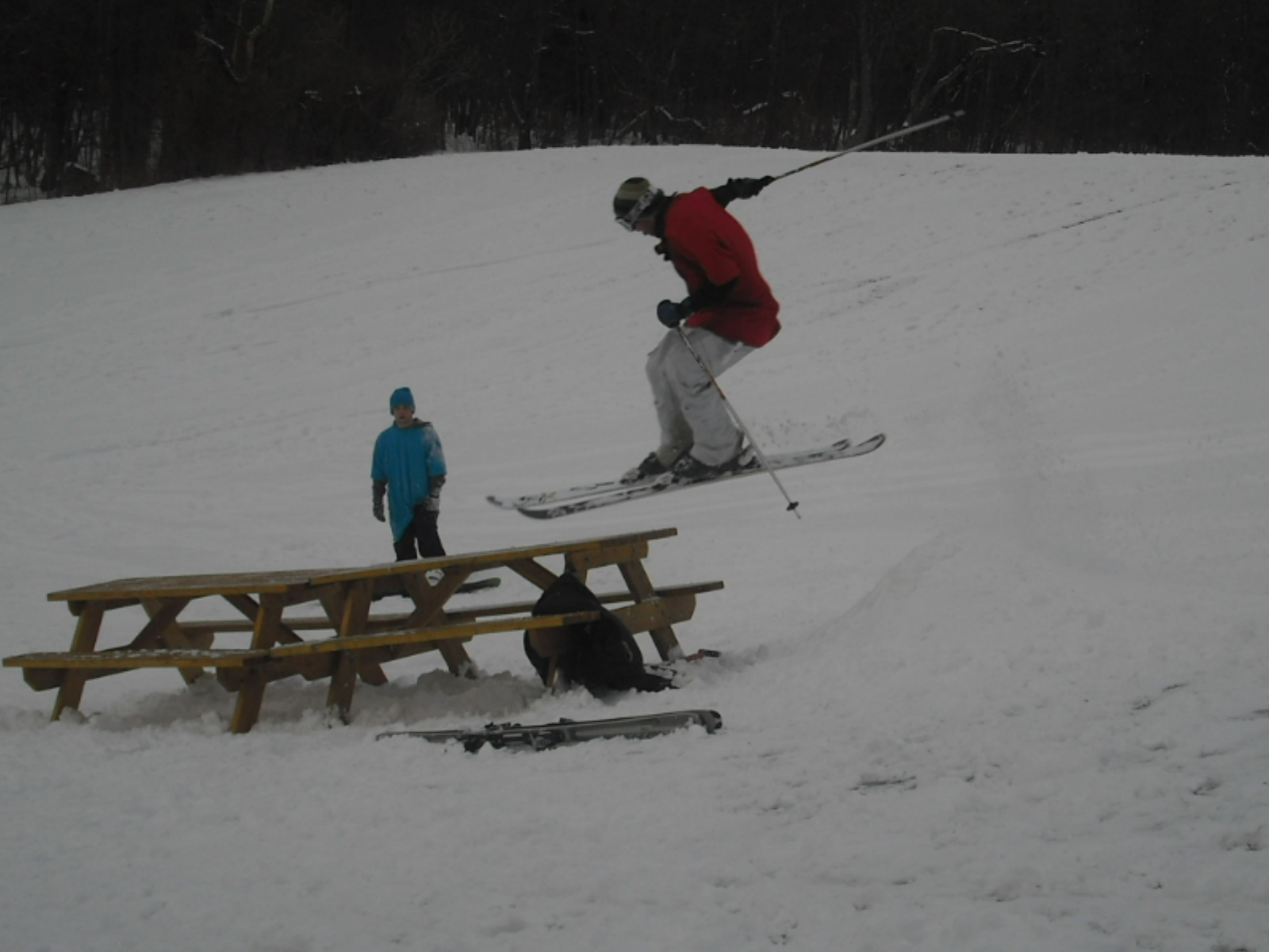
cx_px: 634
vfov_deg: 37.7
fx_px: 1393
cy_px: 476
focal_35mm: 38
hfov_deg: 49.0
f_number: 5.6
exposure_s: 1/320
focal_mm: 6.2
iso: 64
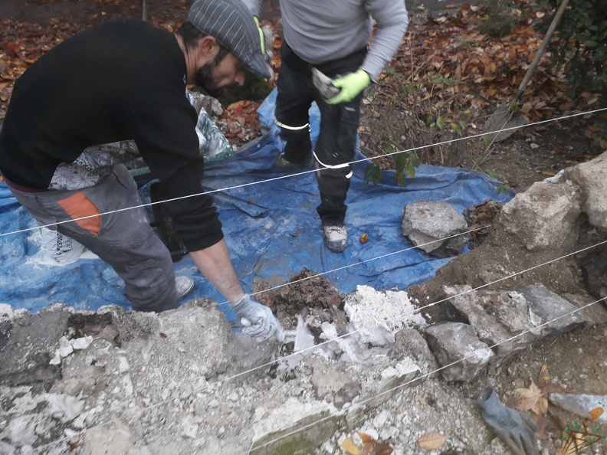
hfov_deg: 65.3
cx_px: 304
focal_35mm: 27
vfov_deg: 51.4
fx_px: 473
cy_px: 228
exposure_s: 1/50
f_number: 1.9
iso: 64
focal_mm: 3.6
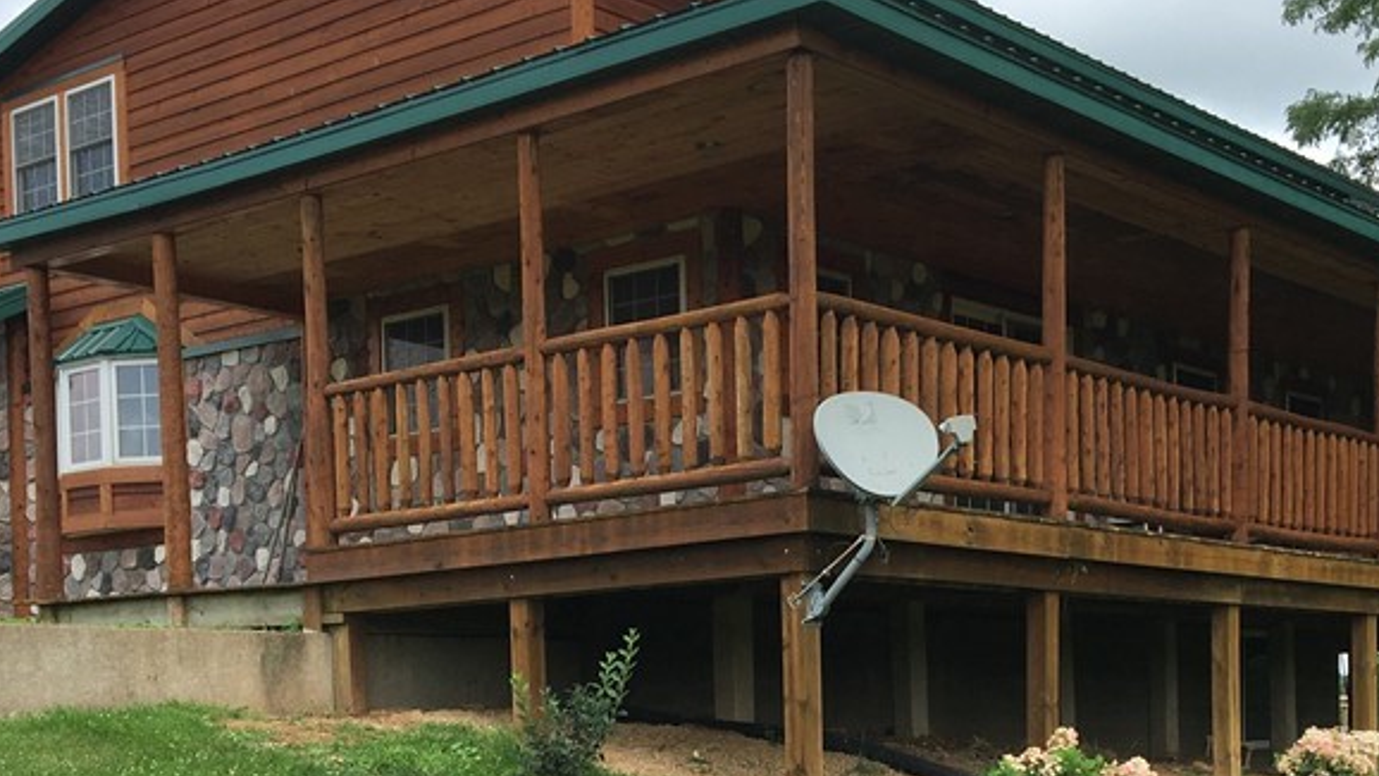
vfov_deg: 20.7
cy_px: 795
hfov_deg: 37.2
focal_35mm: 56
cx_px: 725
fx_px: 2047
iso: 25
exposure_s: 1/916
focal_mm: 4.15
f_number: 2.2
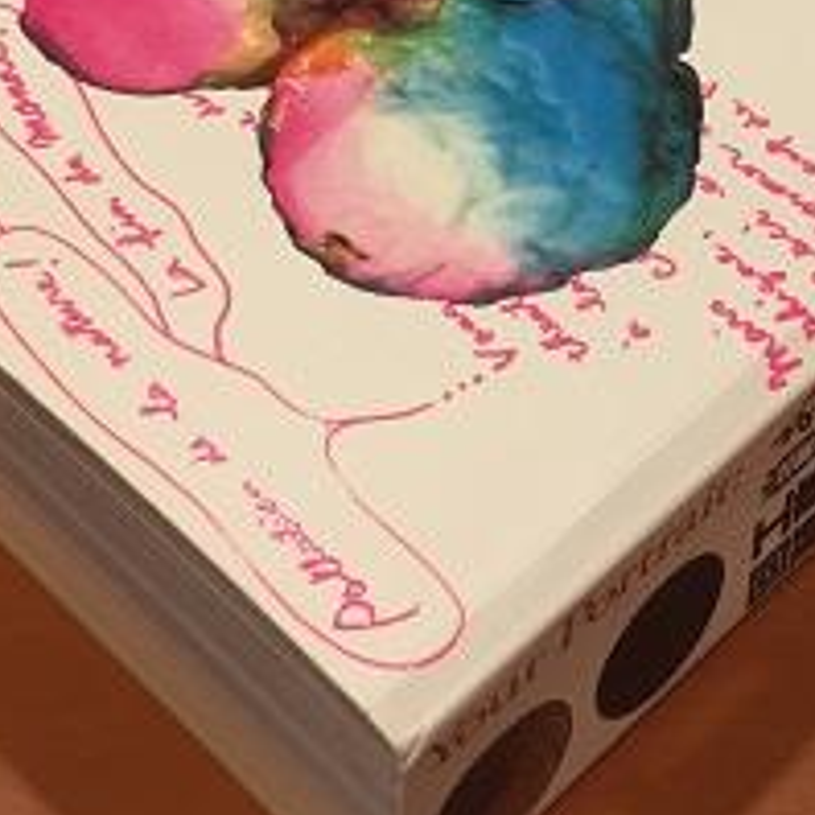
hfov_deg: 25.0
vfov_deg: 24.8
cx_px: 484
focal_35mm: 69
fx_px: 1838
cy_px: 231
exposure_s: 1/30
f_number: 2.2
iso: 64
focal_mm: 4.15
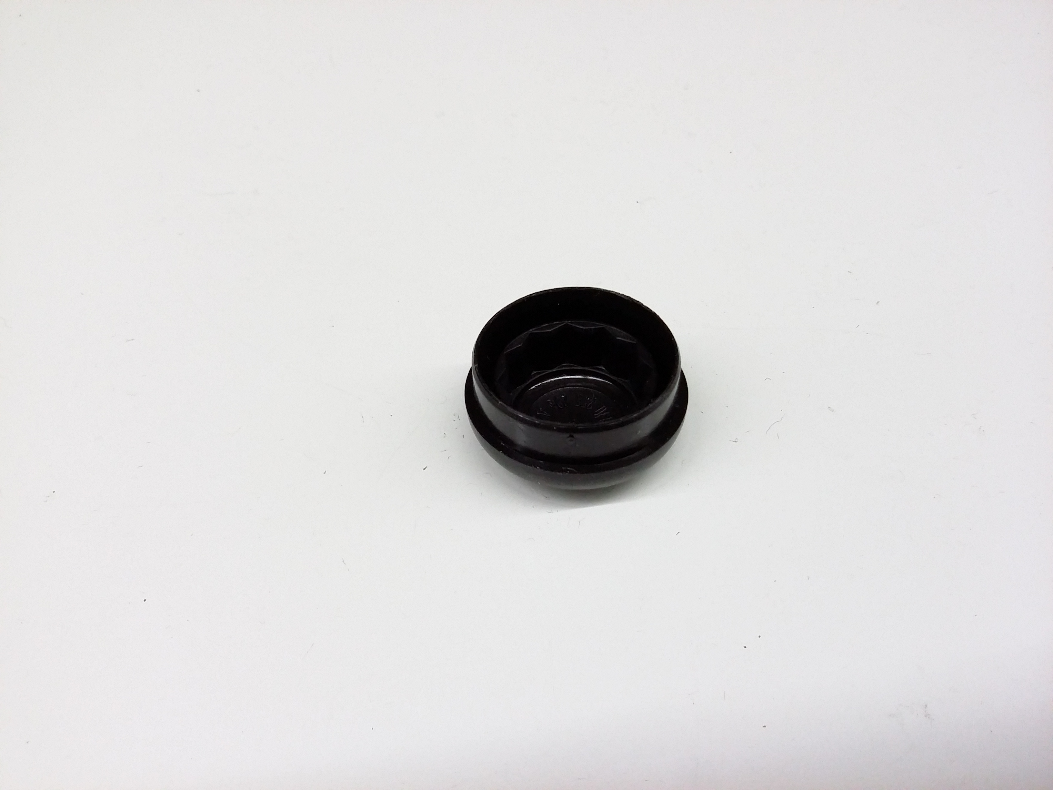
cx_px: 526
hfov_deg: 56.8
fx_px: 973
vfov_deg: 44.2
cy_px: 395
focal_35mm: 32
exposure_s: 1/17
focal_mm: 3.4
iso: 160
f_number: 2.4
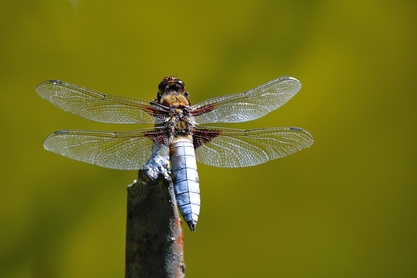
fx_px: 2015
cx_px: 208
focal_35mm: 174
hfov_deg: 11.8
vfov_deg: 7.9
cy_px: 139
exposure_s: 1/125
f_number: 5.6
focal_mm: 64.3
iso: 100
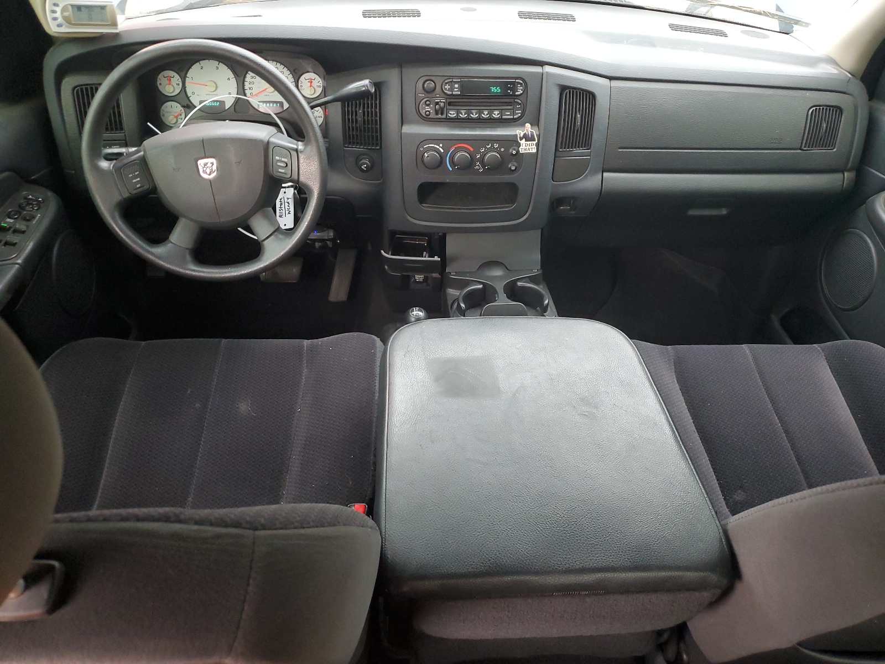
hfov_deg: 67.3
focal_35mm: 26
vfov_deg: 53.1
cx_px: 442
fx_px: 665
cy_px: 332
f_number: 1.5
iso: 207
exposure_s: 1/60.2
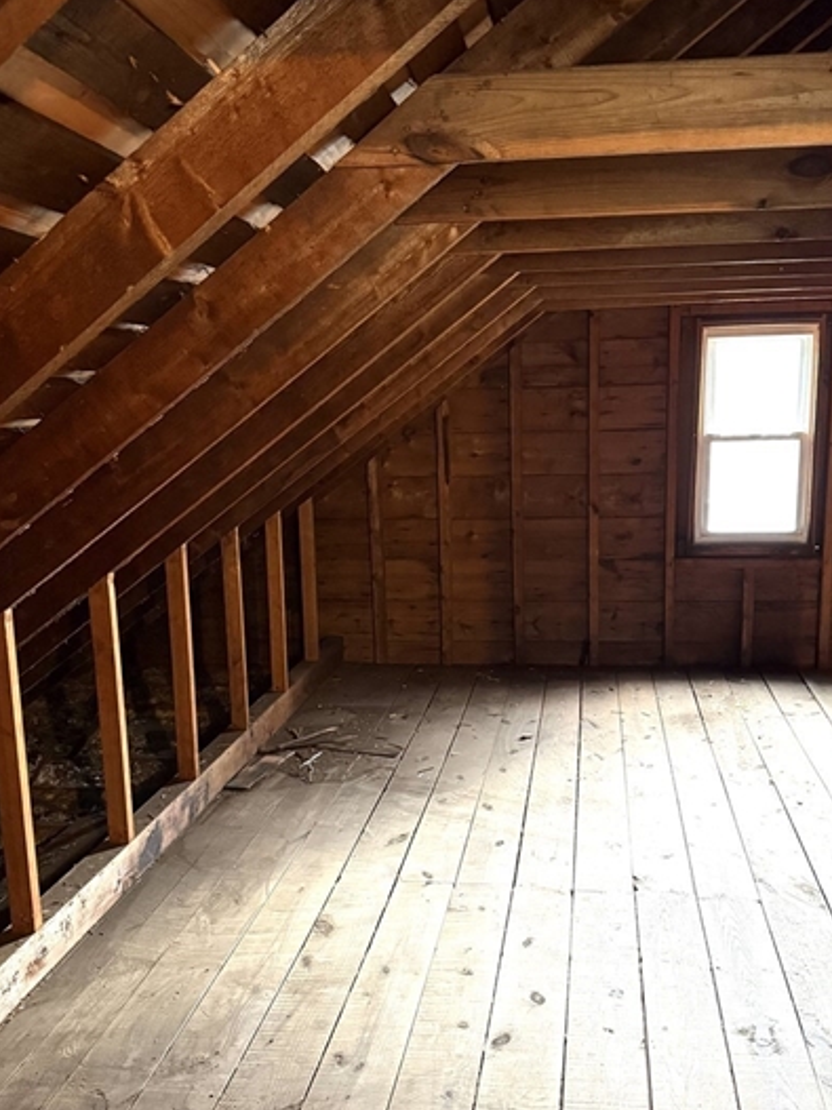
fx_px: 1122
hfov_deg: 40.7
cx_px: 442
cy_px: 621
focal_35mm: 35
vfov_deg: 52.5
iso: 640
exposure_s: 1/40
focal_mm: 6.76
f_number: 1.78
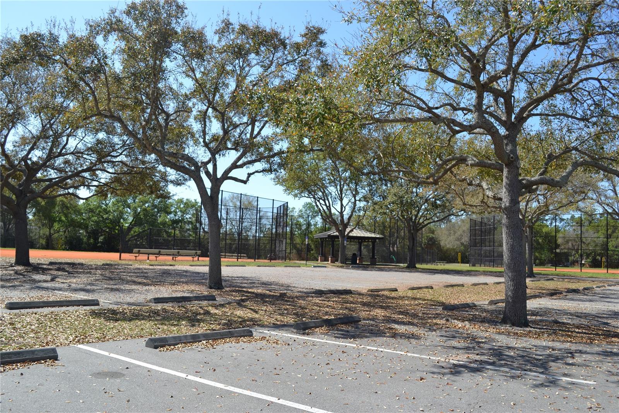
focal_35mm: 30
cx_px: 310
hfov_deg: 61.9
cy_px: 206
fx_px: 516
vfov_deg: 43.6
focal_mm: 20
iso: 100
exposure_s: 1/250
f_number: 8
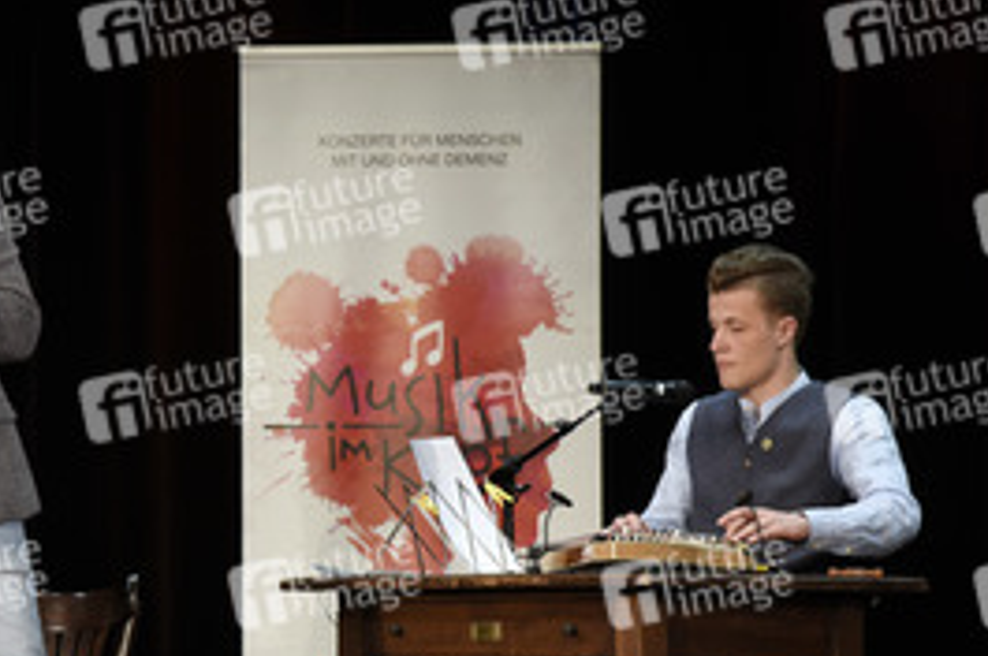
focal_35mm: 179
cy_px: 492
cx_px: 226
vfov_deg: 7.6
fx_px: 4906
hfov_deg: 11.5
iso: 640
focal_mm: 105
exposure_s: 1/80
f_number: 6.3
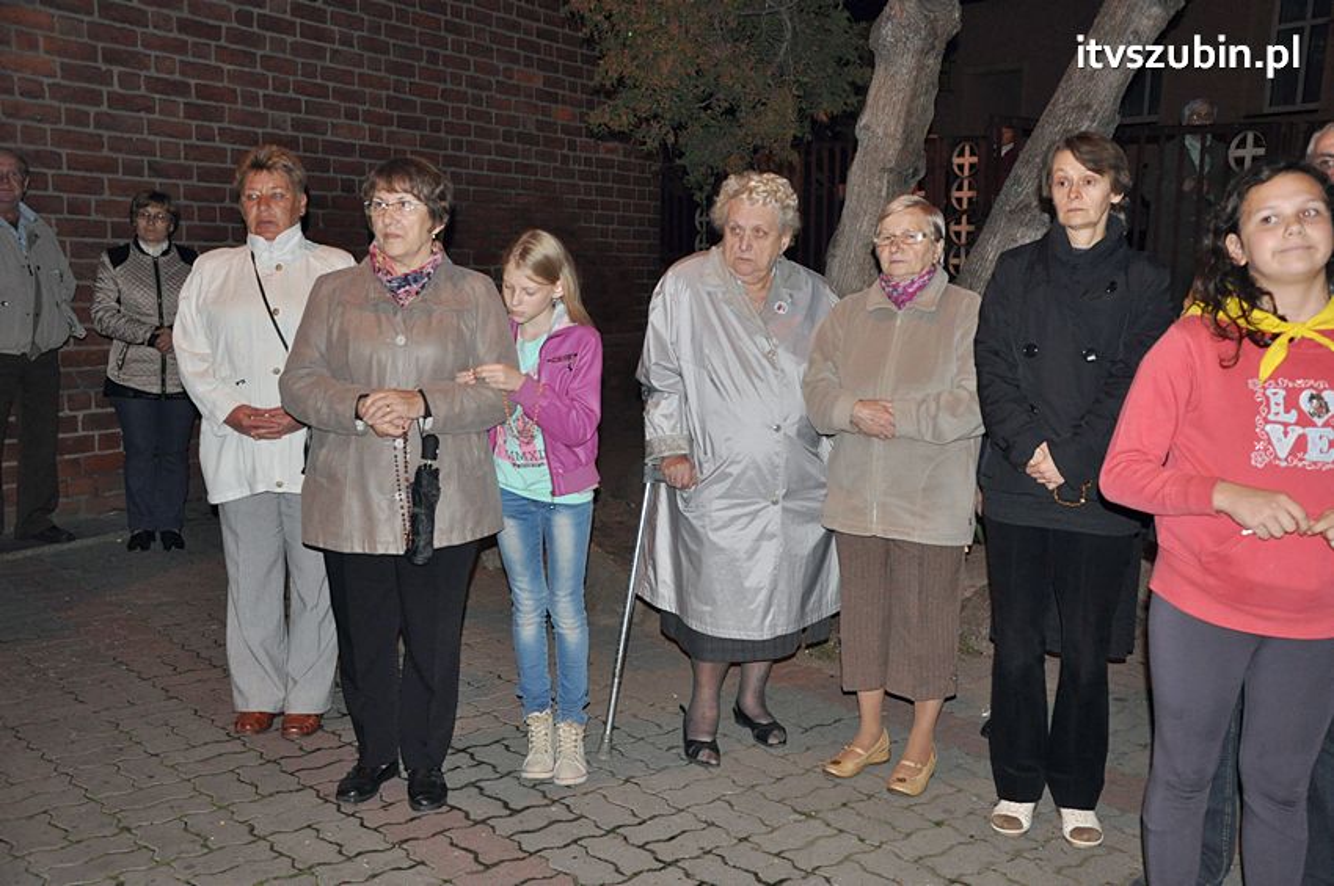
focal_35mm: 38
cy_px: 443
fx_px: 1388
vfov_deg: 35.4
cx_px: 667
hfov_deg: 51.3
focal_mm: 25
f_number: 4.5
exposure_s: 1/60
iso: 1250
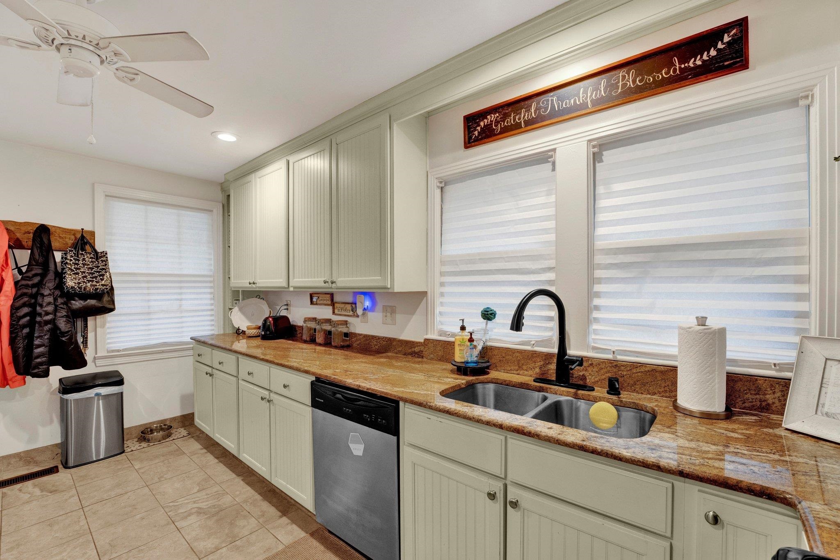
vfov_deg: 81.2
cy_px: 280
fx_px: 327
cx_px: 420
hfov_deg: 104.3
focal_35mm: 14
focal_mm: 14
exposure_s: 1/20
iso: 1000
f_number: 8
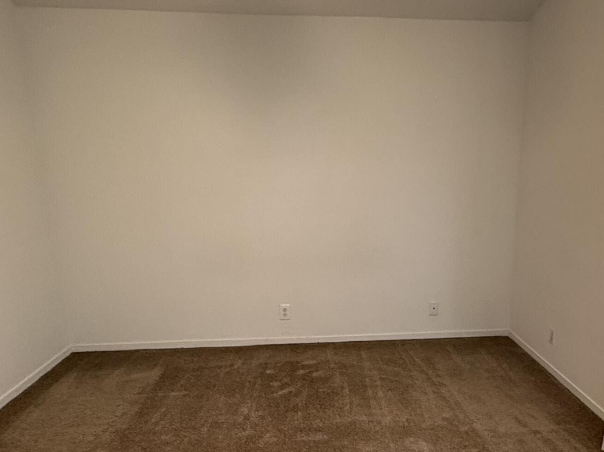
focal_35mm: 32
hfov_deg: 56.1
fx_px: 558
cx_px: 382
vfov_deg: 43.3
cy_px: 314
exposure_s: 1/60
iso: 400
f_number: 2.2
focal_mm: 2.22
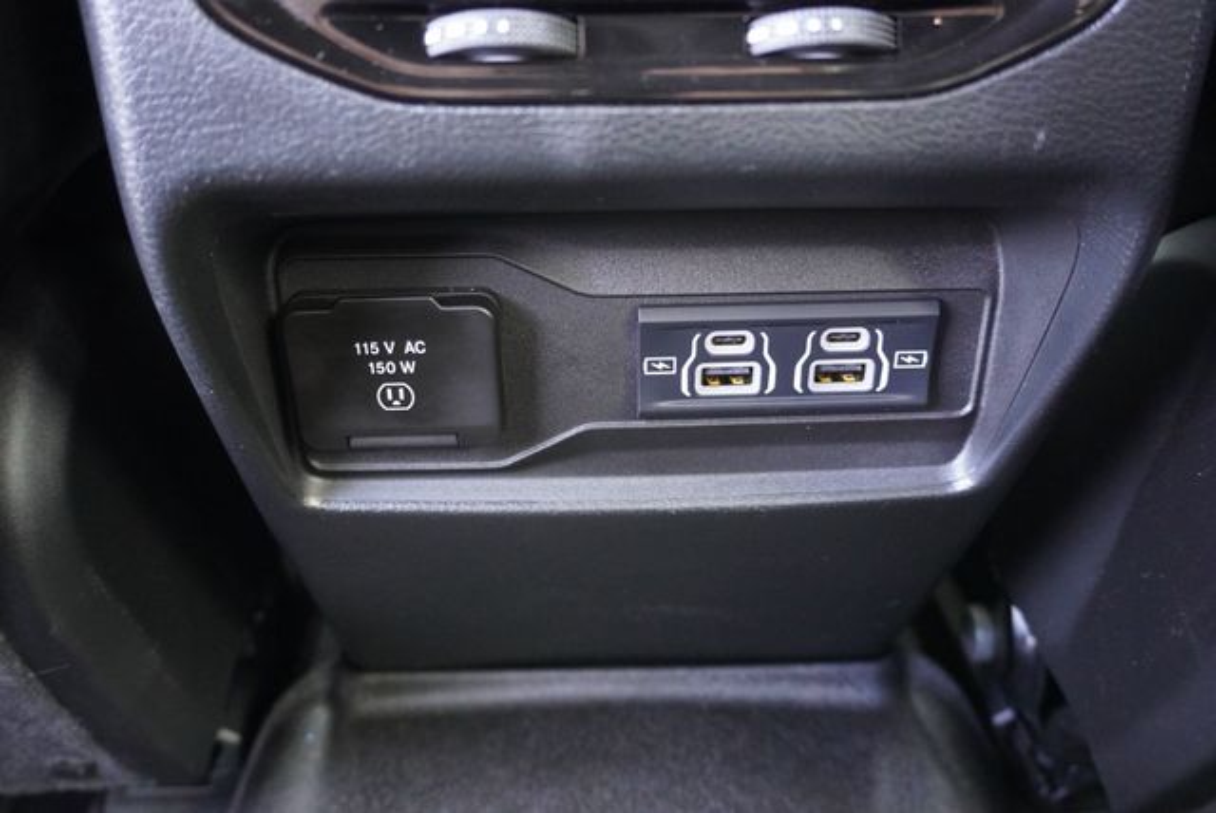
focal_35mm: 32
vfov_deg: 41.8
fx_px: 1065
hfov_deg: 59.4
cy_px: 406
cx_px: 608
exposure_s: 1/60
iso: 4000
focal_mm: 21
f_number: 4
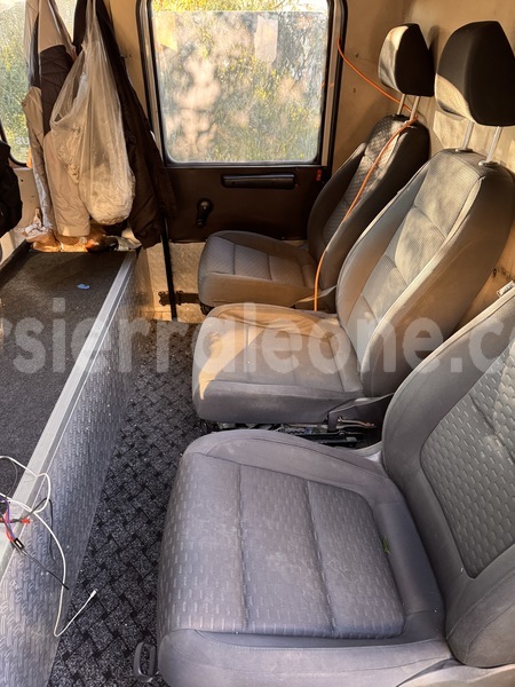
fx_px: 476
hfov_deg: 56.8
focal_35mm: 24
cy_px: 344
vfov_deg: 71.6
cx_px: 258
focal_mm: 6.76
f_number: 1.78
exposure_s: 1/60
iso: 640
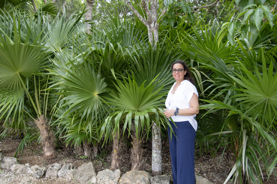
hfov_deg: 55.8
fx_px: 261
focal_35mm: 34
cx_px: 138
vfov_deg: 38.8
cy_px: 92
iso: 100
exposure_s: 1/60
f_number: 3.5
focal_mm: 23
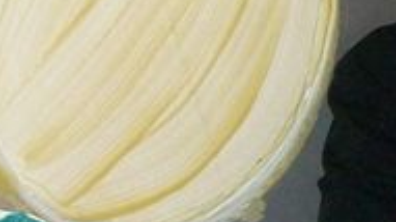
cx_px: 333
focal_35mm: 188
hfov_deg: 11.4
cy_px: -1
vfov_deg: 6.4
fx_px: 1972
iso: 160
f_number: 3.1
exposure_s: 1/80
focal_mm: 7.6
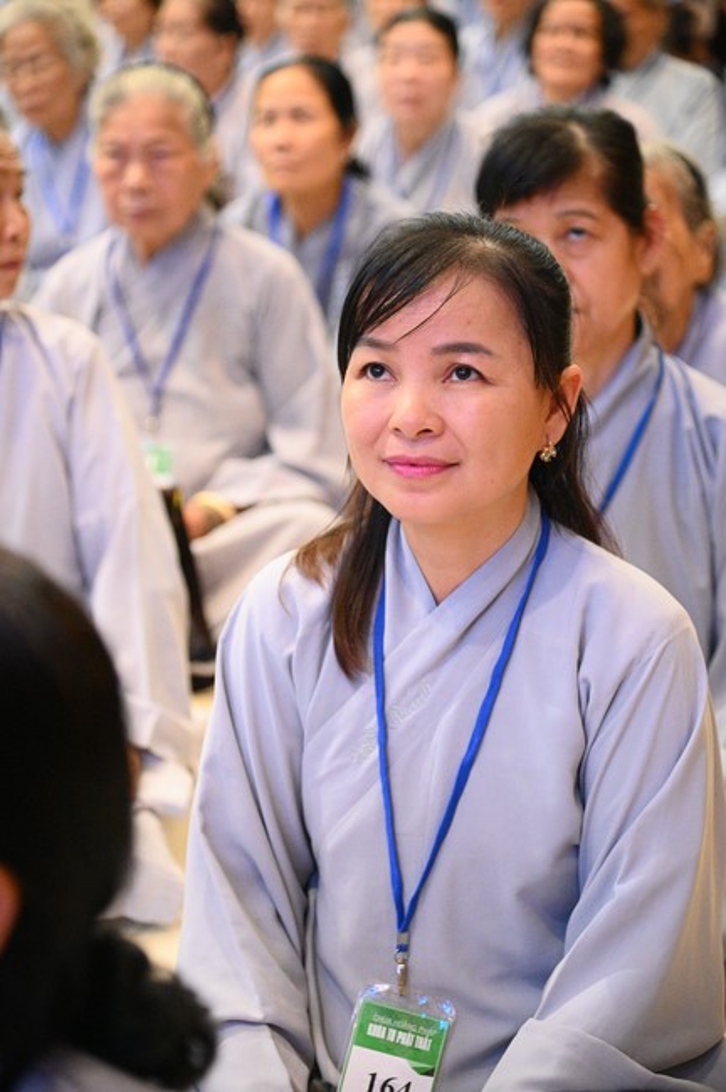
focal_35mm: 85
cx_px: 363
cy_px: 546
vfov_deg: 23.9
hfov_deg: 16.0
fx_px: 2577
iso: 12800
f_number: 4
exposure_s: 1/160
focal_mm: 85
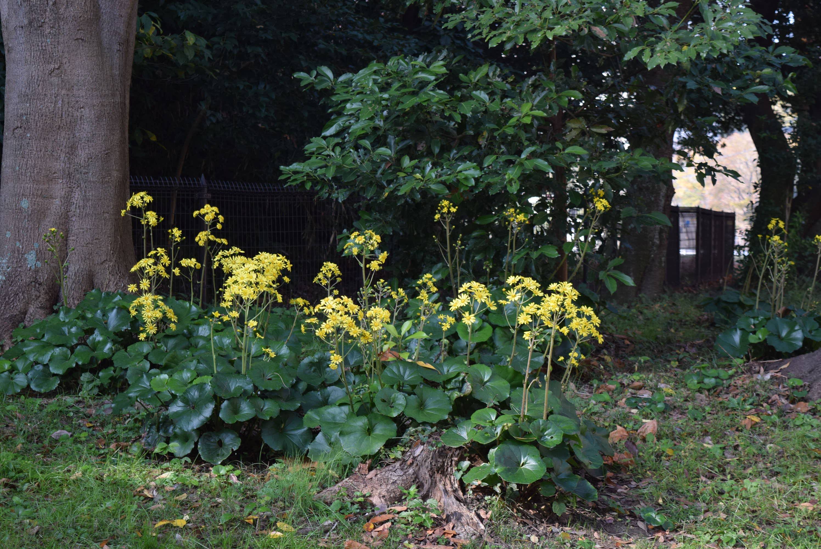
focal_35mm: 82
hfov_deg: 24.6
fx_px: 1883
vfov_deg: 16.6
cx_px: 410
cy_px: 274
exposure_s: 1/160
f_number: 6.3
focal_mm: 55
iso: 400
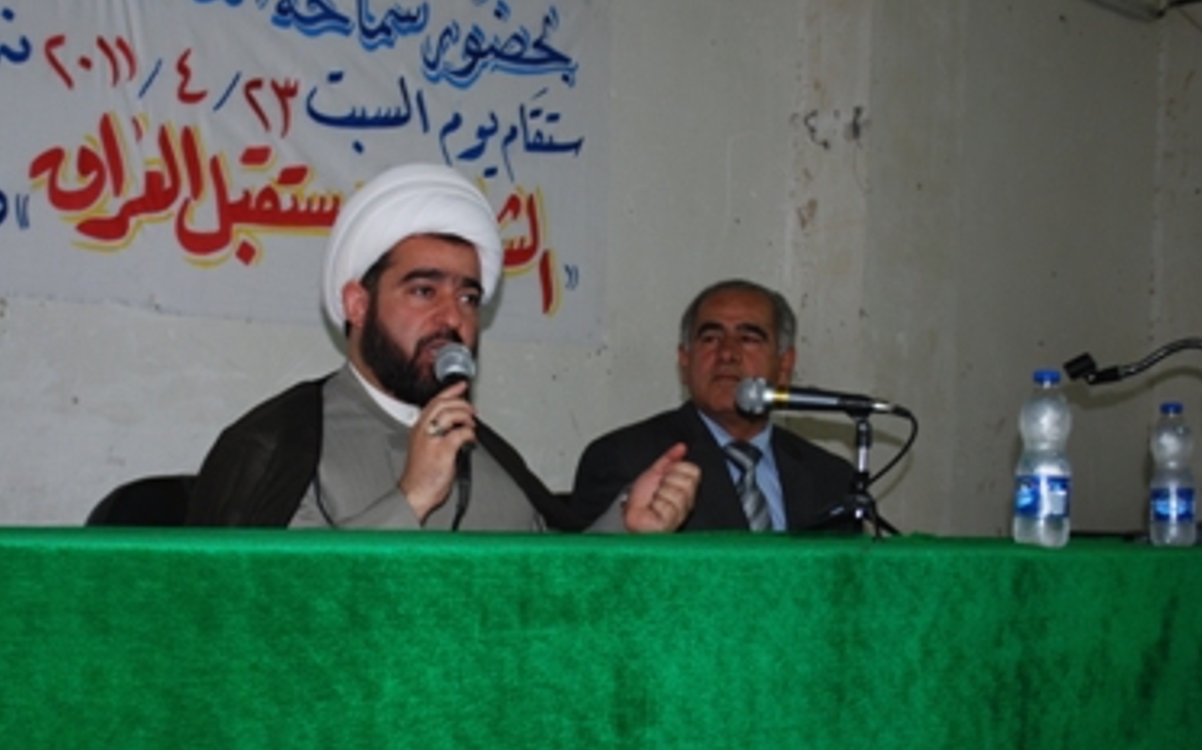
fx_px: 1932
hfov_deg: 34.5
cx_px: 536
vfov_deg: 22.0
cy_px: 417
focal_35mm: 59
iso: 200
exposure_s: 1/60
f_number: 4.8
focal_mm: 32
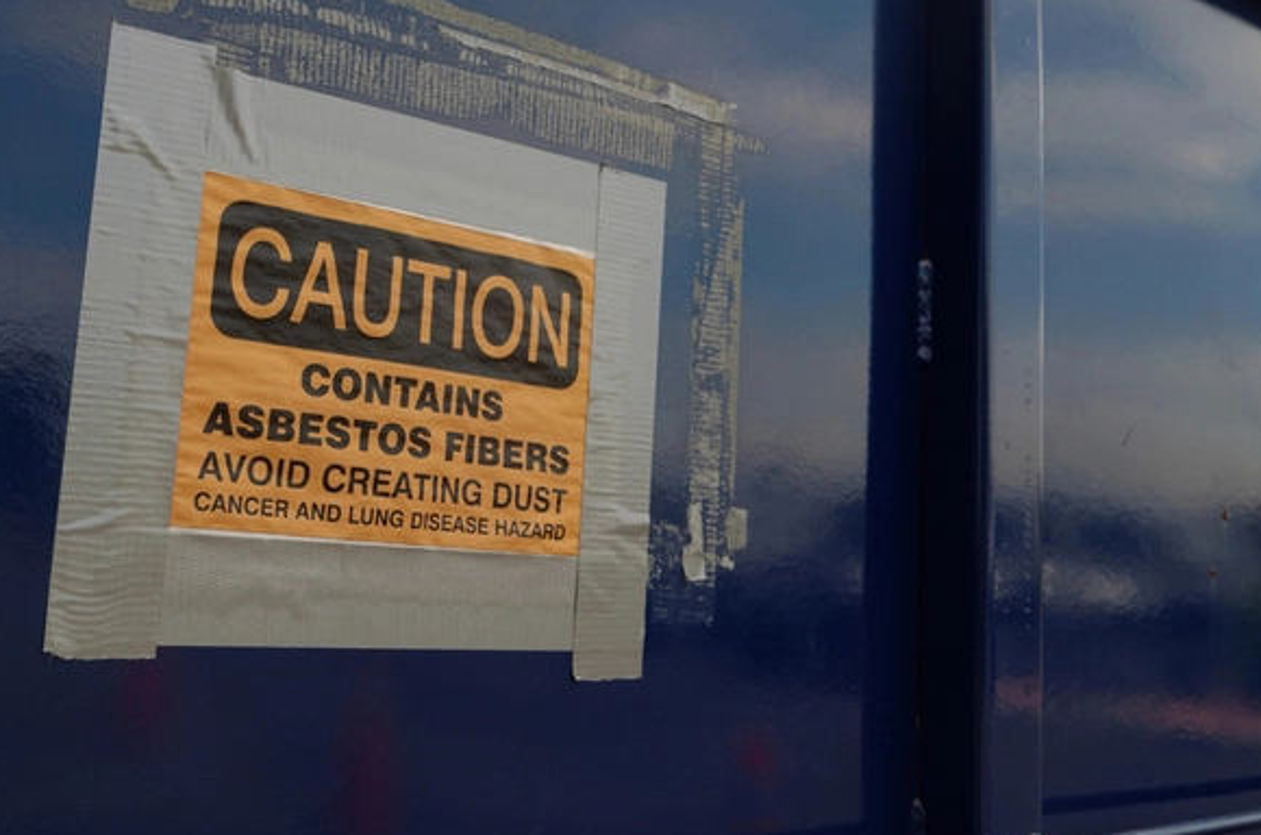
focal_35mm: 44
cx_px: 565
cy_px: 332
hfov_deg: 44.5
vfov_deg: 30.3
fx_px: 1538
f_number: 6.3
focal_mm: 20
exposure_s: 1/160
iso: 100
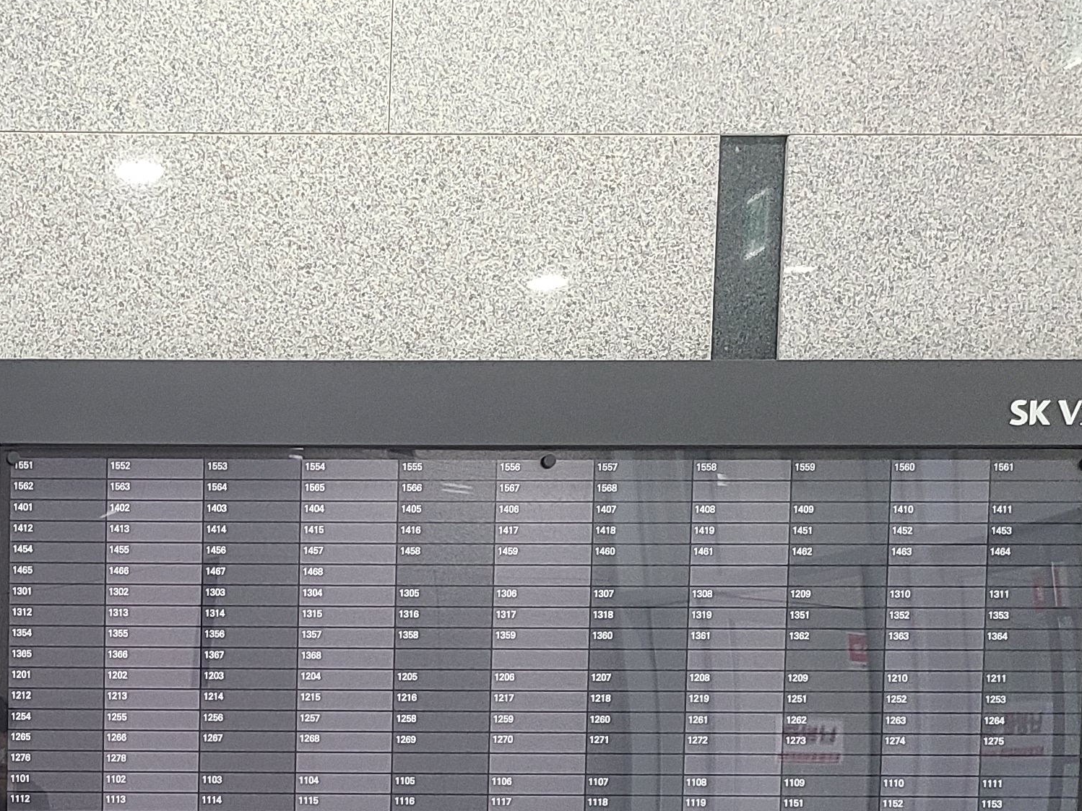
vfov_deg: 20.1
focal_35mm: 70
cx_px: -48
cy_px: 886
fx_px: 2188
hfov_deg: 26.1
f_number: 1.8
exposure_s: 1/60
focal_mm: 5.4
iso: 250
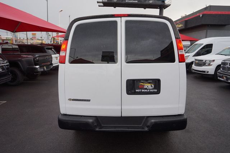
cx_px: 115
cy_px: 76
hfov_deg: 67.4
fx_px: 172
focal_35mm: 27
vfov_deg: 47.9
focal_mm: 18
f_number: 5
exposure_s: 1/80
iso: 100
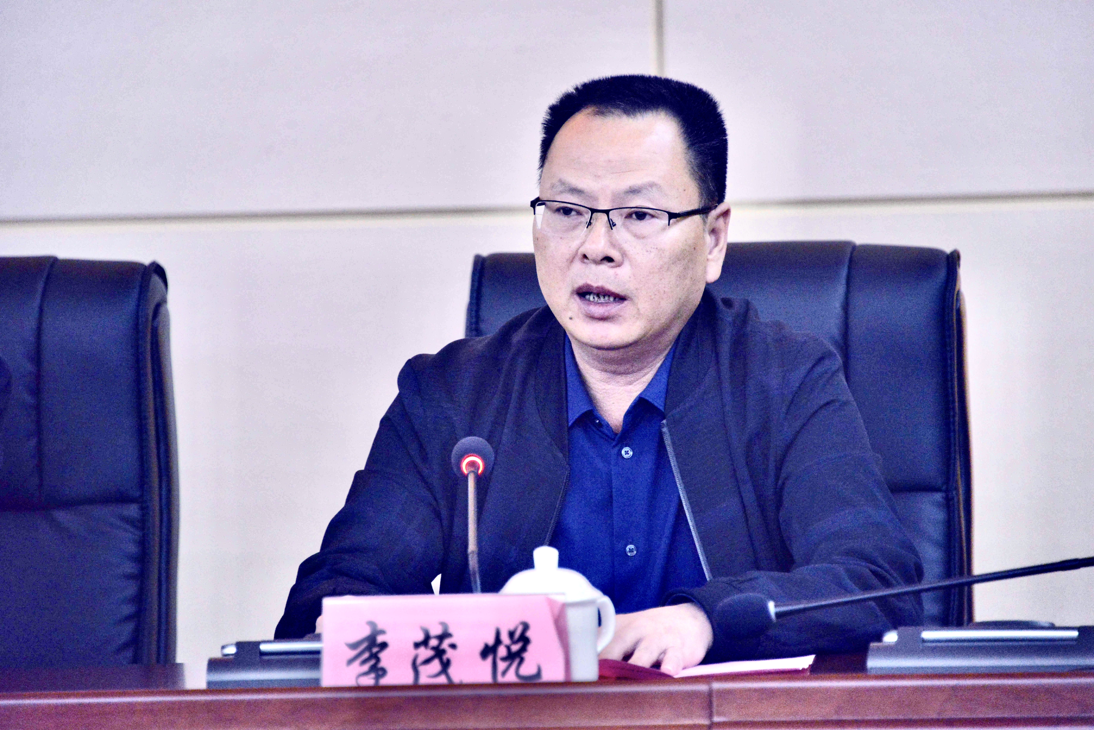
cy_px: 365
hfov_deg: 6.9
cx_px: 547
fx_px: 9119
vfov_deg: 4.6
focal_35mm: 300
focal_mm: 300
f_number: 5.6
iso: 6400
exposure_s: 1/250
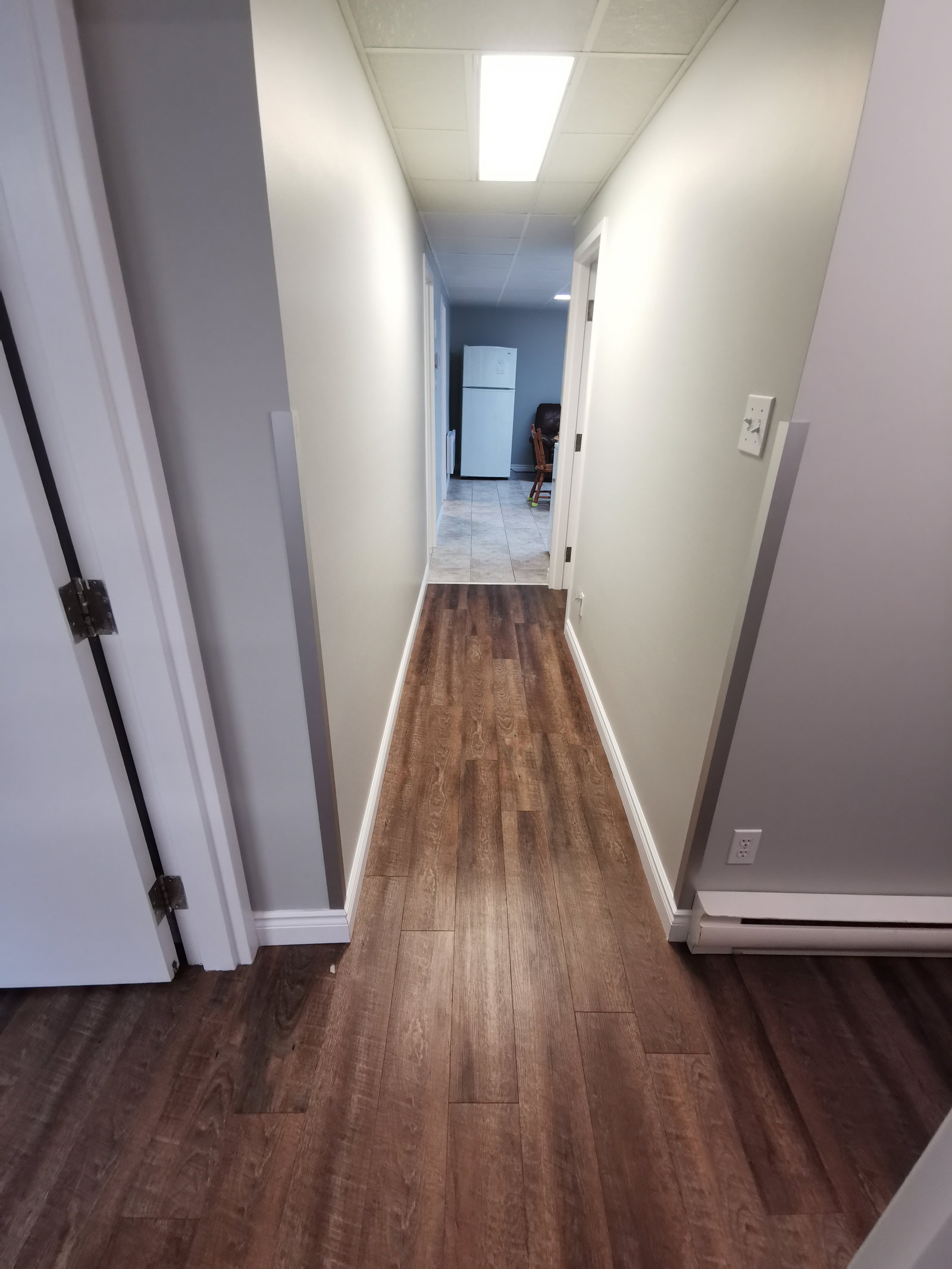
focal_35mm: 16
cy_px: 634
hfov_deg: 78.1
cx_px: 476
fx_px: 587
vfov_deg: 94.5
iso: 250
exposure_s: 1/30
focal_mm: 2.35
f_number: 2.2
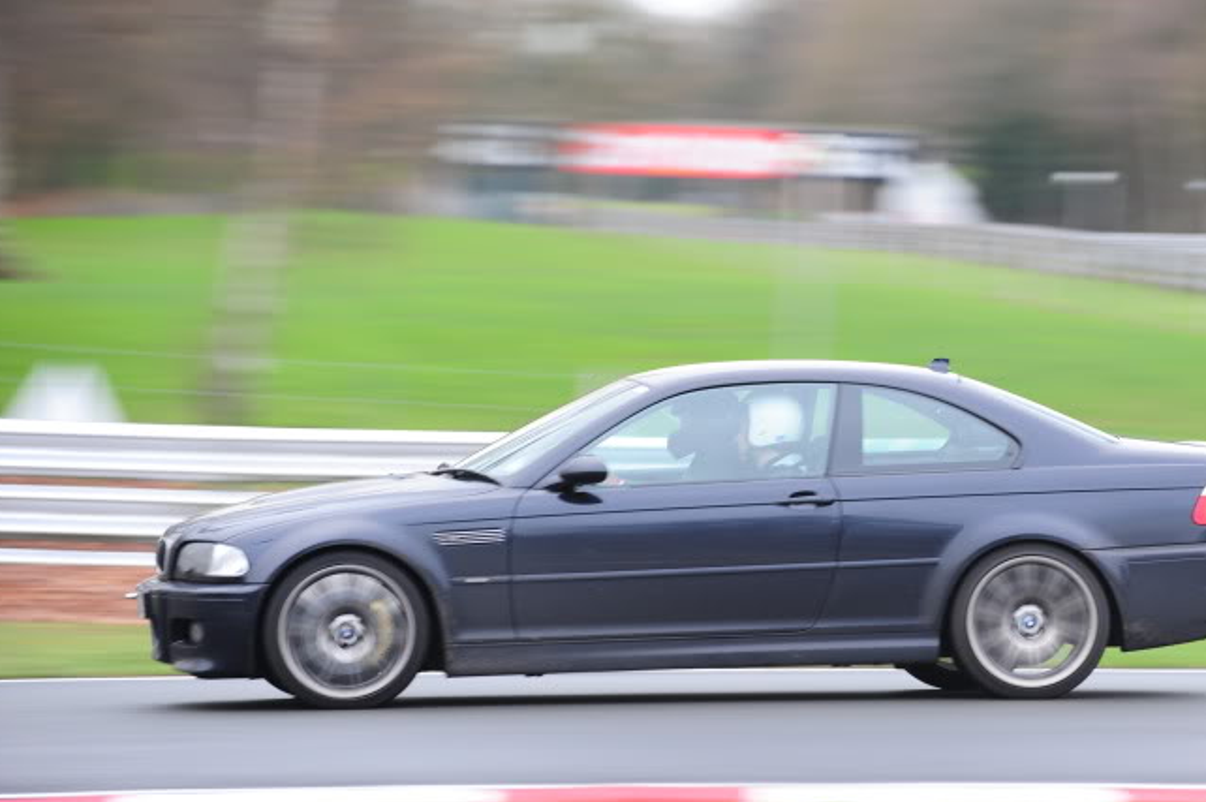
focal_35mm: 193
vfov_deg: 7.1
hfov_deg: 10.7
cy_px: 468
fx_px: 6460
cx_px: 738
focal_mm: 155
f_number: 4.5
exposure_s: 1/80
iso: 500
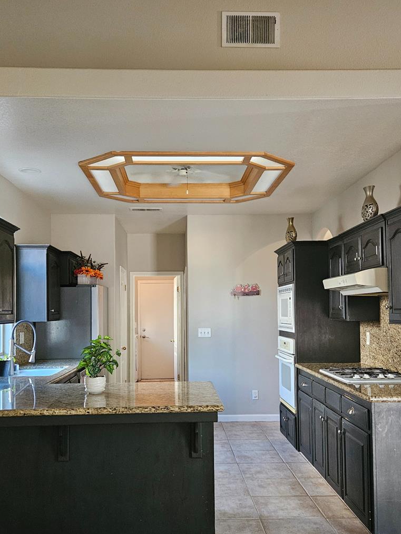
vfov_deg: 53.8
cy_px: 300
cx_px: 187
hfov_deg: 41.8
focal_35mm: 34
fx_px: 525
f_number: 1.8
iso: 1000
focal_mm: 5.4
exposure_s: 1/120
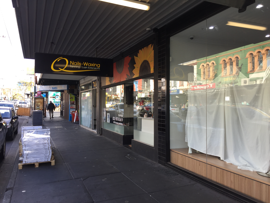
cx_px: 135
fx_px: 226
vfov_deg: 48.2
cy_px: 102
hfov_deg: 61.7
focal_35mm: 29
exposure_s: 1/118
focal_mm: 4.15
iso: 32
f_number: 2.2
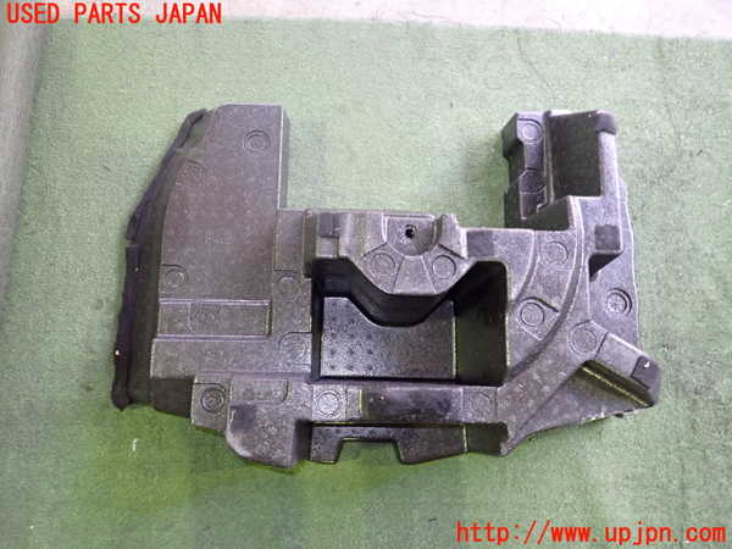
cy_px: 274
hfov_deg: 69.4
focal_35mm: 25
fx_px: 529
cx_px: 366
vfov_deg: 54.9
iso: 640
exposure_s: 1/30
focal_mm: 4.5
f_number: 2
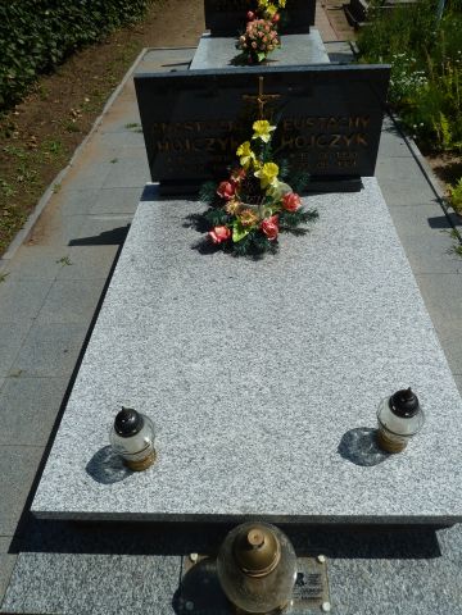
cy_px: 308
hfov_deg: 54.9
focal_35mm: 25
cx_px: 231
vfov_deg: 69.4
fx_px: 445
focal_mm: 4.1
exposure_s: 1/640
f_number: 5.6
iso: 80
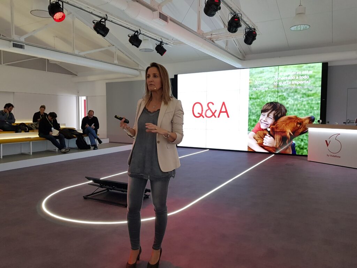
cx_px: 178
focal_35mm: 26
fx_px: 268
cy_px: 134
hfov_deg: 67.3
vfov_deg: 53.1
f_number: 1.7
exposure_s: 1/50
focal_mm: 4.3
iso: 160
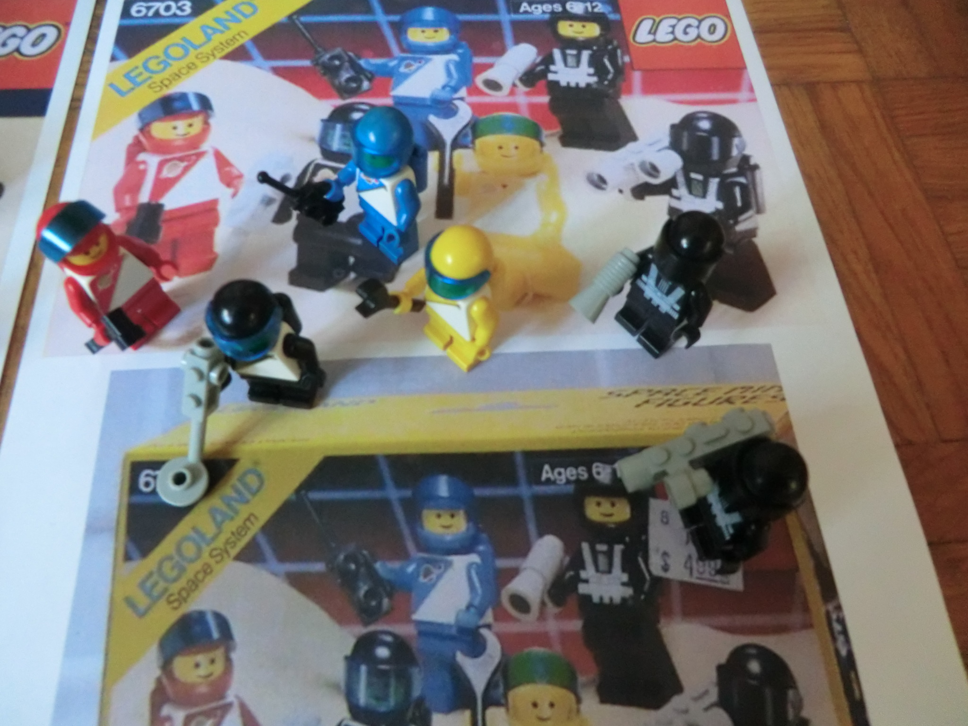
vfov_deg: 56.8
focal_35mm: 24
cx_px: 484
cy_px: 363
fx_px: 671
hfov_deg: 71.6
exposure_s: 1/25
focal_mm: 4.3
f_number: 3.2
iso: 800
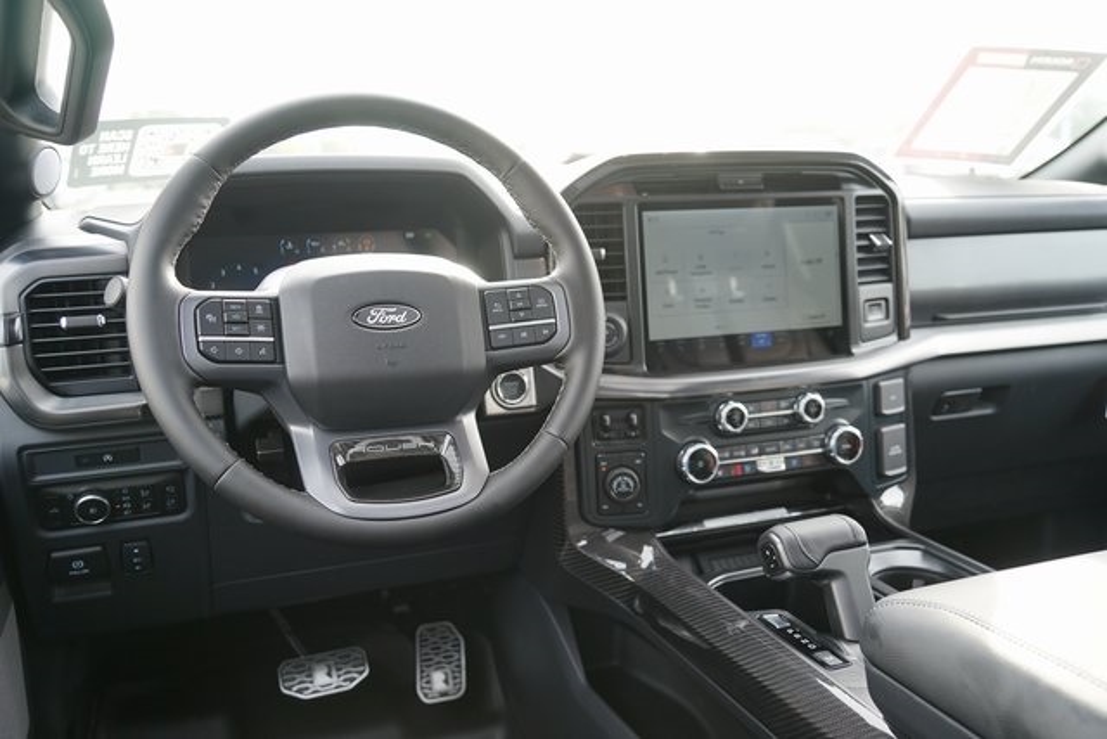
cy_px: 370
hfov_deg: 58.7
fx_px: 984
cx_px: 554
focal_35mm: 32
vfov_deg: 41.1
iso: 160
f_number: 4
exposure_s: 1/60
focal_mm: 32
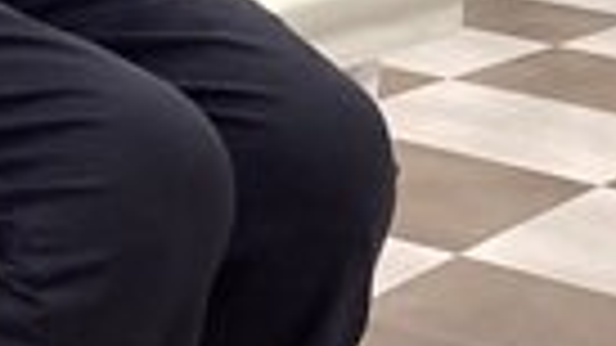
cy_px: -191
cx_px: 94
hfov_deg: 17.2
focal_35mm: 123
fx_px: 2009
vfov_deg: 9.5
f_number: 2.4
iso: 160
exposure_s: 1/60
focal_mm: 3.3
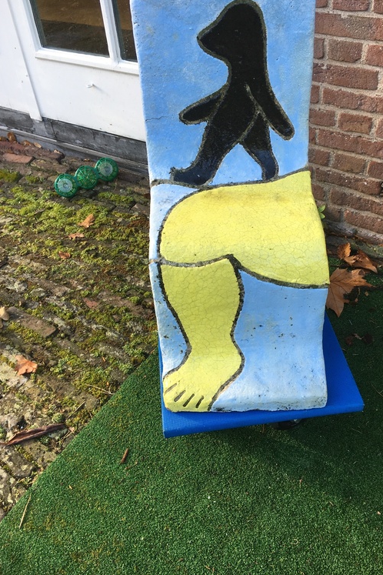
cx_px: 208
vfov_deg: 60.3
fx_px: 495
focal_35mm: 31
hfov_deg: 42.3
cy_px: 282
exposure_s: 1/131
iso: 25
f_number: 2.2
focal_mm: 4.15
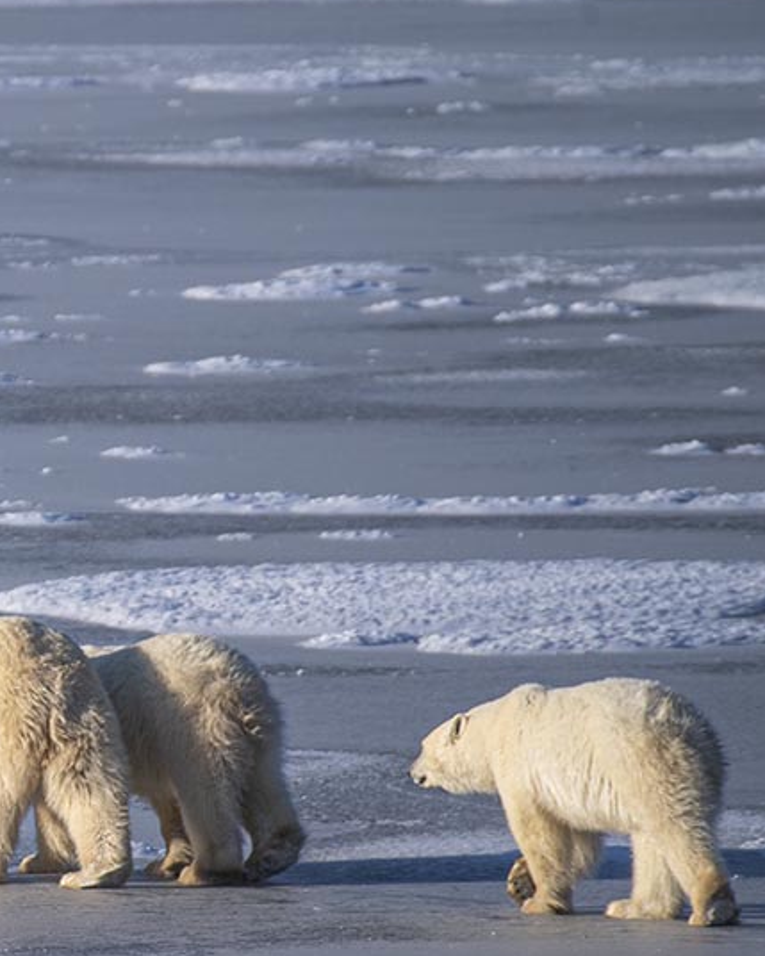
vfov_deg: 1.5
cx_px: -200
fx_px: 35650
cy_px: 578
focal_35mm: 1260
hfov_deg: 1.2
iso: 100
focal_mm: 600
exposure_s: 1/1000
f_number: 6.3
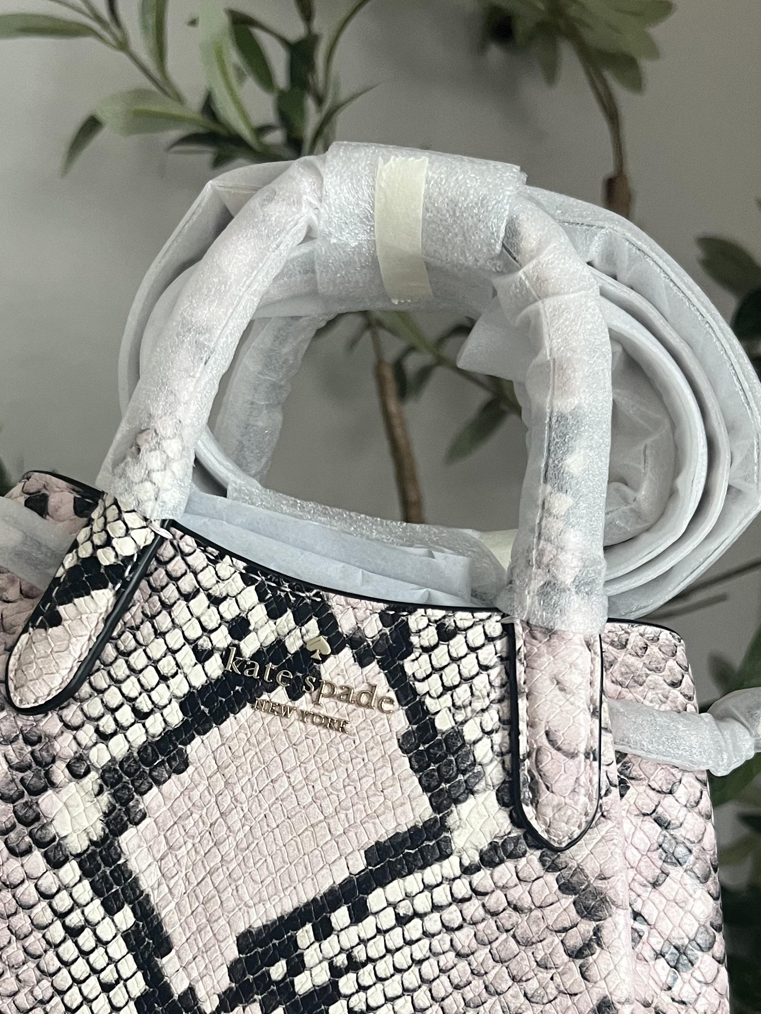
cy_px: 685
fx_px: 1436
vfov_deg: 38.4
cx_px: 298
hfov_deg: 29.6
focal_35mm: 49
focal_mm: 5.7
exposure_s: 1/60
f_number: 1.5
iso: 160
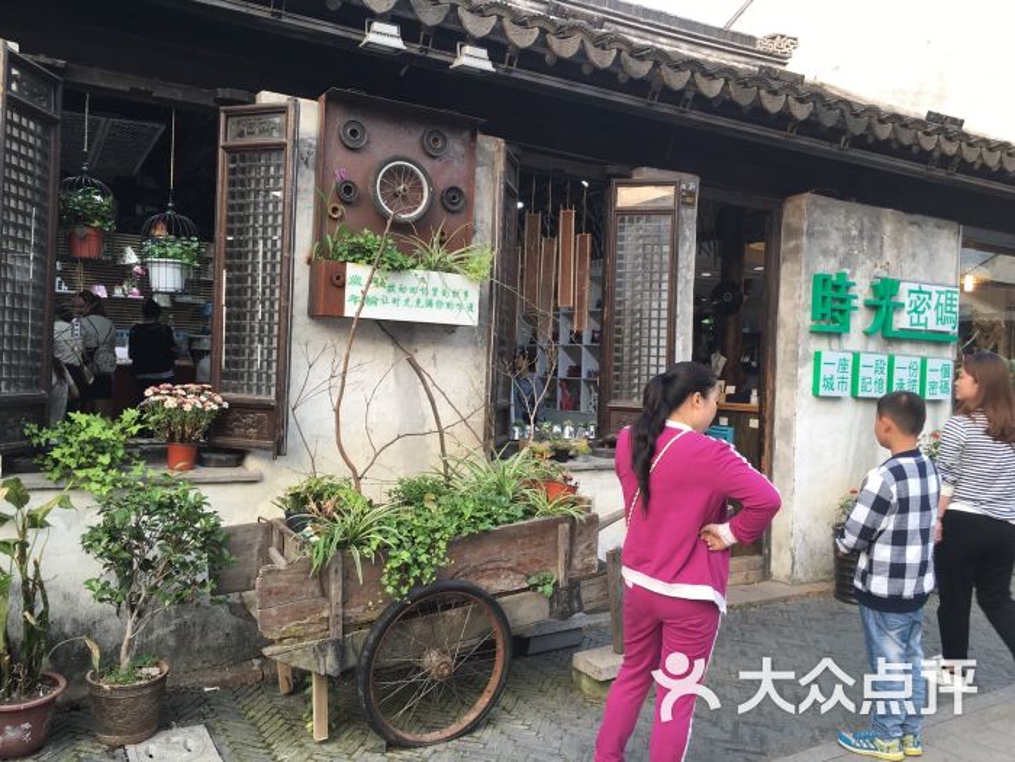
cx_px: 508
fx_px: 850
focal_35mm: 29
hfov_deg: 61.7
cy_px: 381
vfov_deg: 48.2
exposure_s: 1/100
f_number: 2.2
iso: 25
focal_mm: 4.15
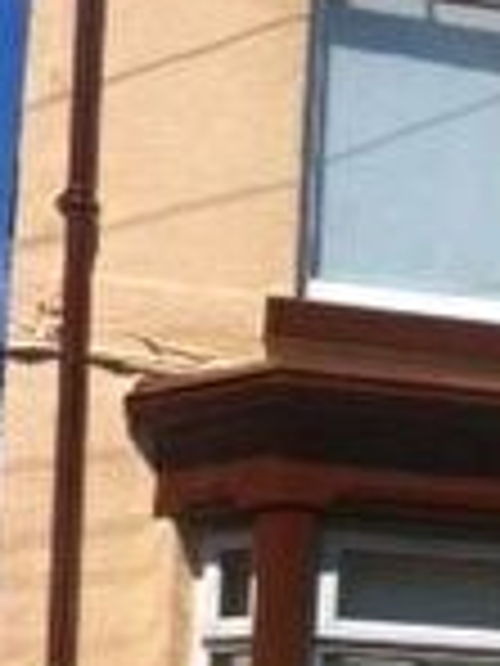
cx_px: 559
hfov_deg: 11.8
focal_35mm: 124
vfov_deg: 15.7
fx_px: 2388
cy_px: 614
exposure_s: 1/2320
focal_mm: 3.85
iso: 80
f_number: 2.8
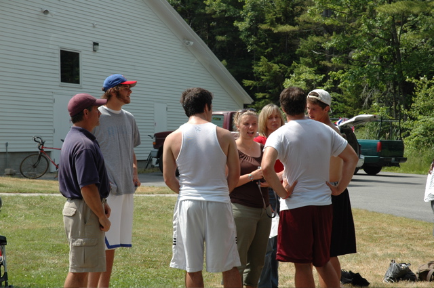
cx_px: 217
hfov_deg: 24.6
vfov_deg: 16.5
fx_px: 993
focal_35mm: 82
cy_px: 144
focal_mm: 55
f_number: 8
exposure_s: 1/250
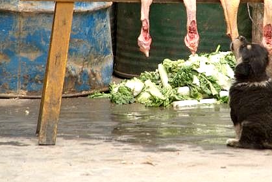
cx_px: 166
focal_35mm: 573
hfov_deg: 3.6
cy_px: 17
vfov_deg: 2.4
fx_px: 4332
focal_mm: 200
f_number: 6.3
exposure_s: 1/250
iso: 200
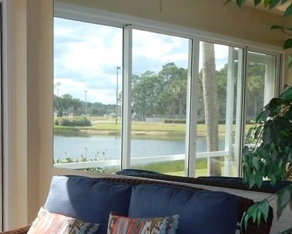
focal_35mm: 58
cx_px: 62
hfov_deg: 31.7
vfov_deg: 26.0
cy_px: 168
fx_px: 501
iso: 125
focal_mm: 4
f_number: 3
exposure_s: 1/500
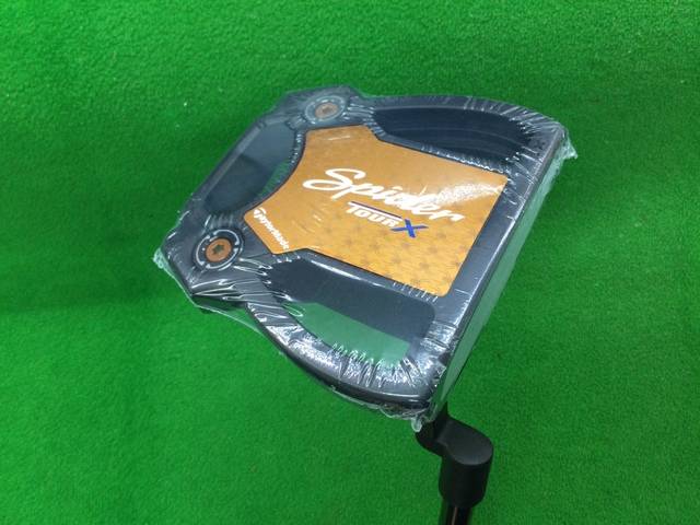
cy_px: 262
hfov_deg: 58.4
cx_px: 350
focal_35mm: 31
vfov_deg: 45.4
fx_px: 627
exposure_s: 1/30
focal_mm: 3.3
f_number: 2.4
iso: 64
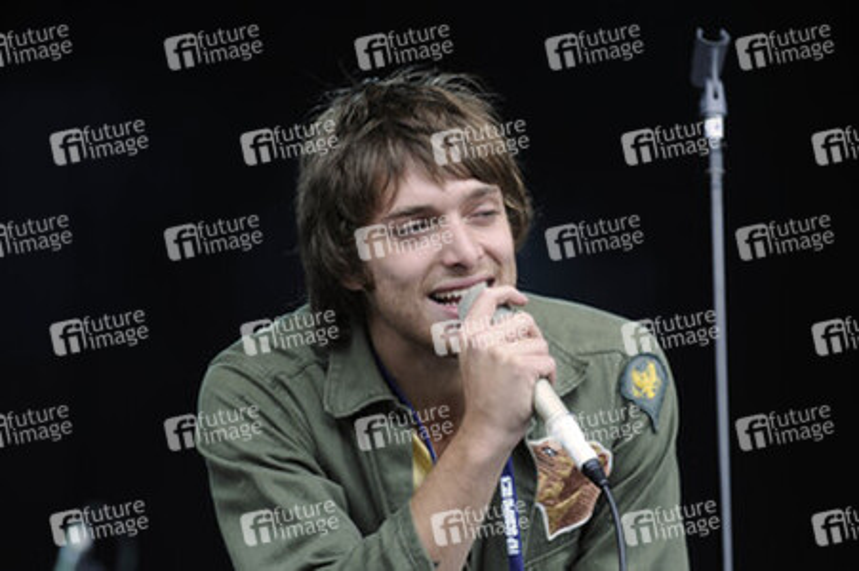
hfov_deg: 7.4
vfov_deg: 4.9
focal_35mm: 278
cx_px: 430
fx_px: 6616
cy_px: 286
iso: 200
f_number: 3.5
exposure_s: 1/250
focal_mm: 185
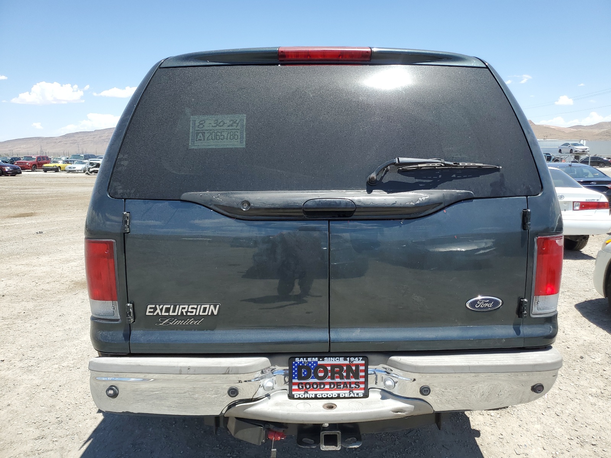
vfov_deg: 53.1
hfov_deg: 67.3
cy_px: 229
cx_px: 306
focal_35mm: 26
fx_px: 459
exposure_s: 1/2000
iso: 50
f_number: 1.5
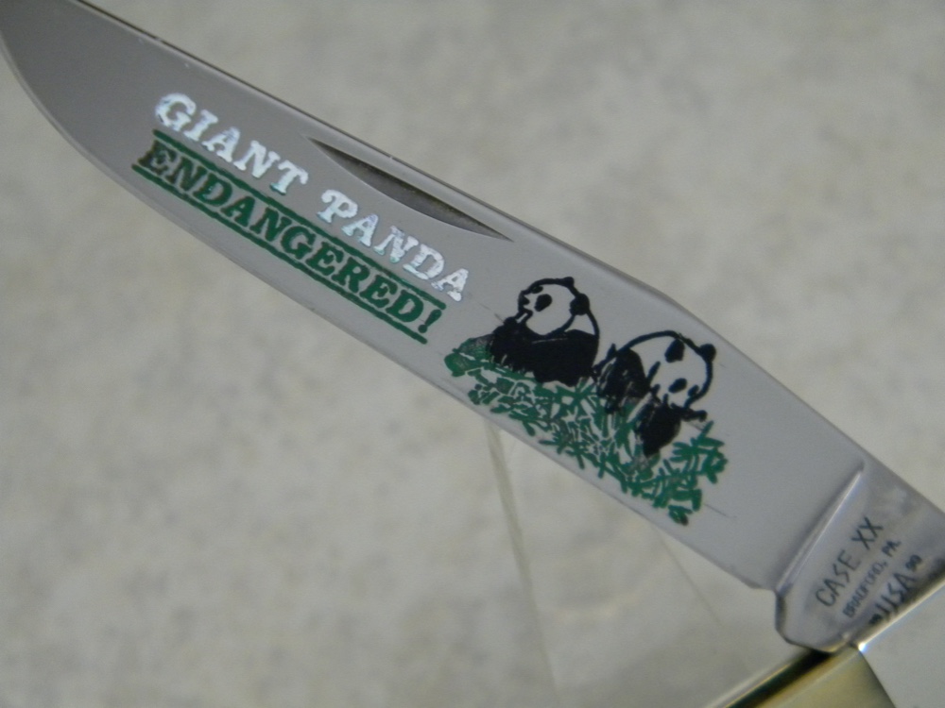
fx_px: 4040
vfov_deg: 10.0
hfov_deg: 13.3
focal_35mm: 148
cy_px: 354
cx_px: 472
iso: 400
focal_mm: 26.8
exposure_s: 1/26.4
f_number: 5
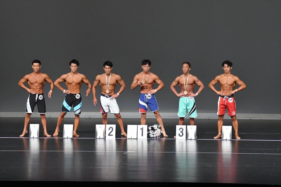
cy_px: 94
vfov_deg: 7.5
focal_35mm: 183
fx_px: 1428
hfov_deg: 11.2
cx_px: 140
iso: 5000
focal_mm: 122
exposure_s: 1/400
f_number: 5.6
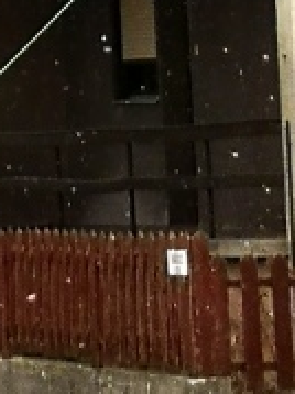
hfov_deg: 3.0
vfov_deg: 4.0
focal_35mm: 486
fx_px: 5529
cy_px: -354
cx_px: -139
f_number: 1.8
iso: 50
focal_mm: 3.95
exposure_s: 1/426
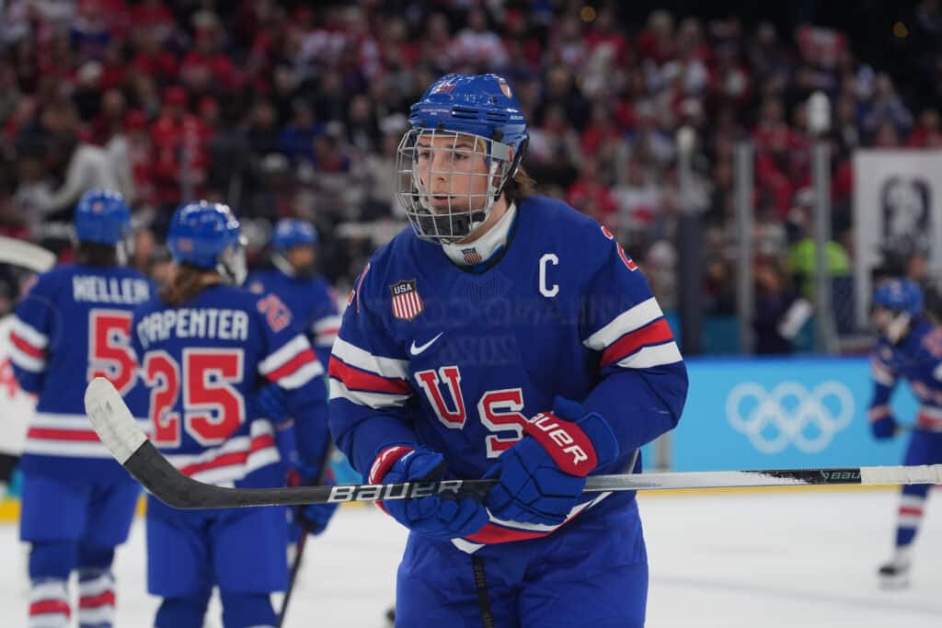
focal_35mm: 150
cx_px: 471
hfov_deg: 13.7
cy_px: 314
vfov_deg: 9.2
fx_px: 3925
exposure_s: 1/1600
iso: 2000
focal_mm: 150
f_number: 4.5
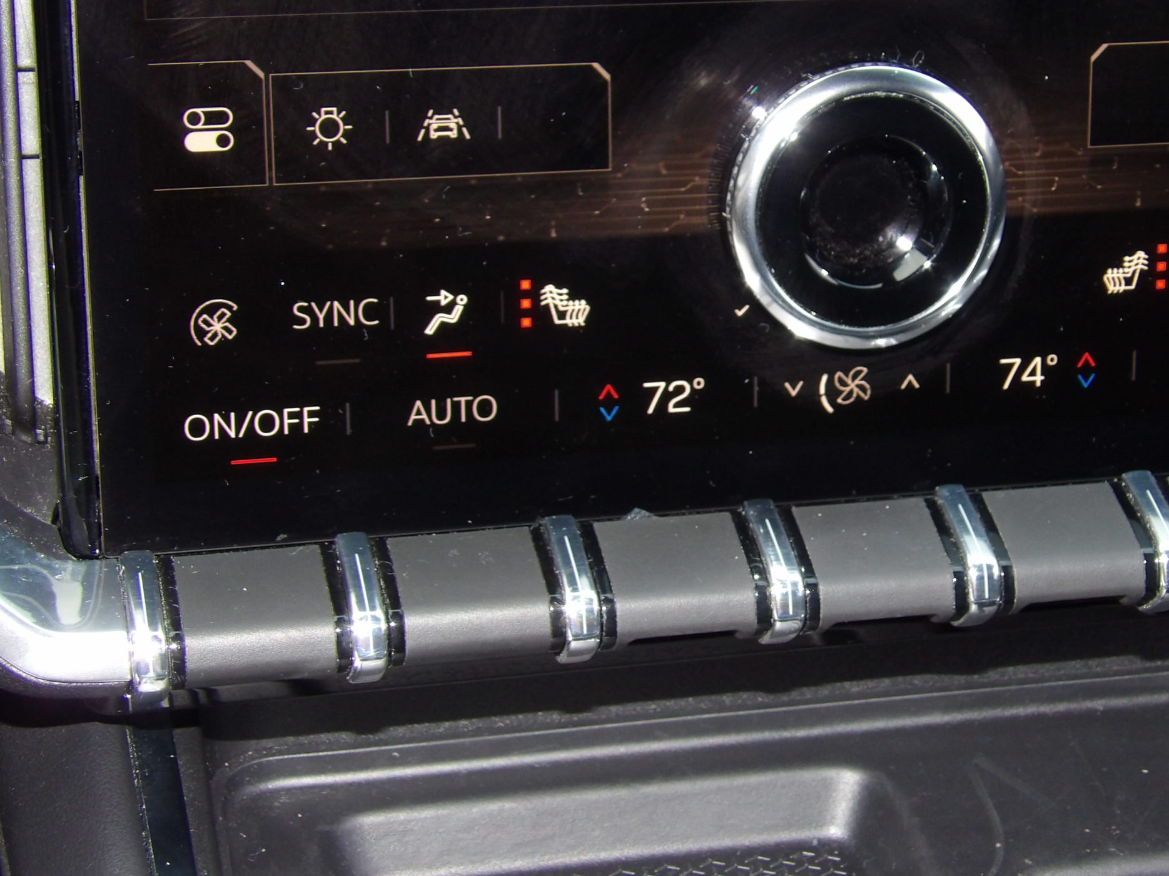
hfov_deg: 22.6
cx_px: 810
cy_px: 407
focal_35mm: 86
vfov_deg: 17.2
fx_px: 2904
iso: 200
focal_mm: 11.1
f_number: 4
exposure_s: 1/17
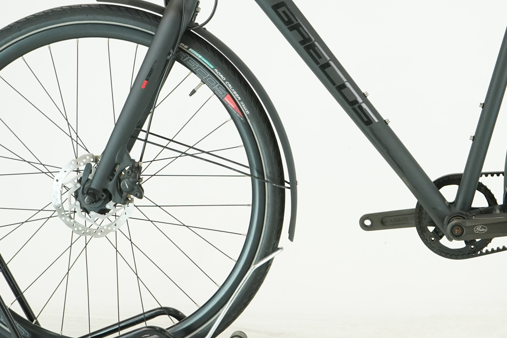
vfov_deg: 12.3
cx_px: 403
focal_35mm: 111
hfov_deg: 18.3
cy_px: 74
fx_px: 1563
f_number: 5.6
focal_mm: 56
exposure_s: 1/200
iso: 1600
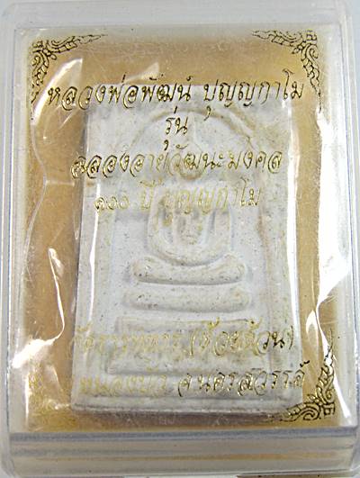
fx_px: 691
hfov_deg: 29.2
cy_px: 239
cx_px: 180
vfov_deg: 38.1
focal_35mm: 50
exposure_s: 1/50
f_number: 3.5
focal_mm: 9
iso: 80
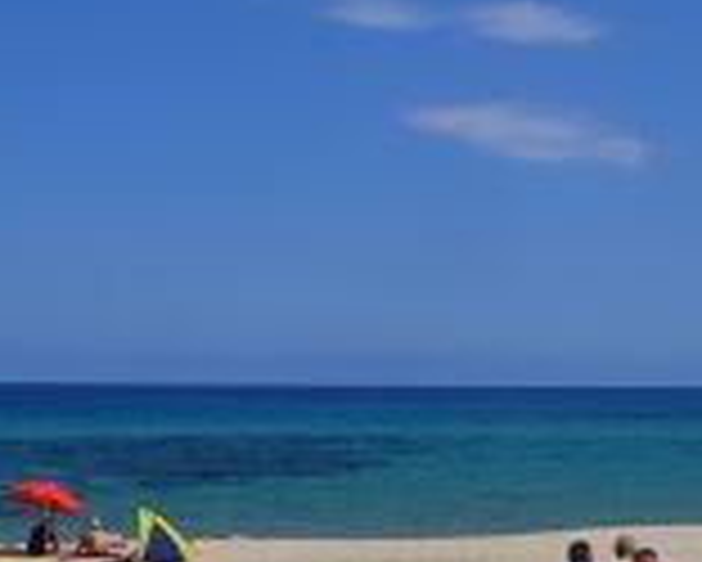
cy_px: 184
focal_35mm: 81
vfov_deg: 18.9
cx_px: 315
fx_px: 1684
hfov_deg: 23.5
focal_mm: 20
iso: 125
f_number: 11
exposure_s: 1/500
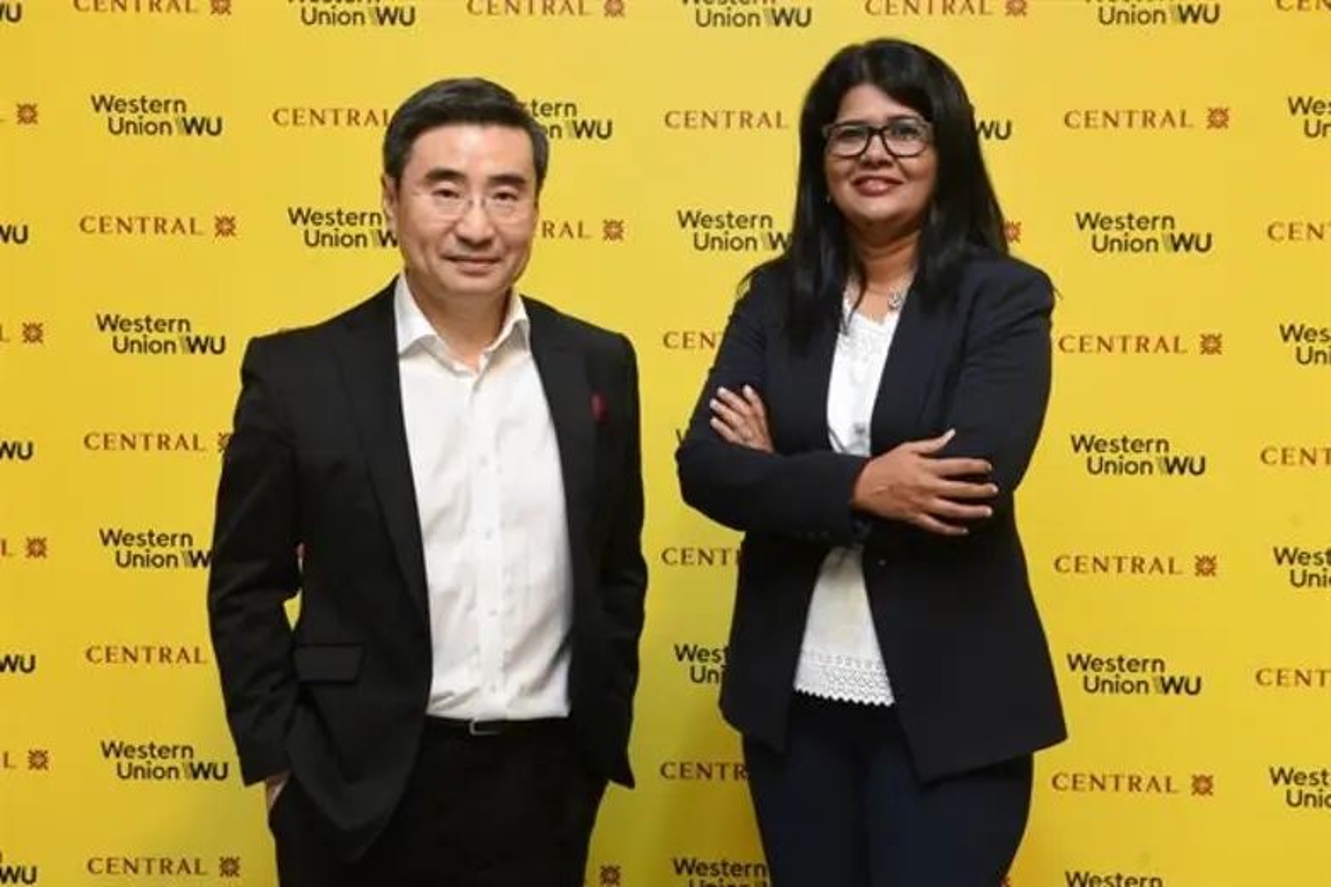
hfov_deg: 36.2
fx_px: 2033
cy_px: 444
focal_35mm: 55
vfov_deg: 24.6
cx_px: 666
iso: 1250
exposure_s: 1/200
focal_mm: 55
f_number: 5.6
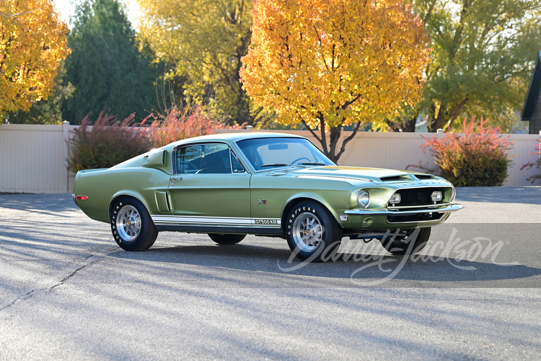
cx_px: 270
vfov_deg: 11.8
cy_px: 180
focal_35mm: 116
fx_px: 1743
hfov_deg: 17.6
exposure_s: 1/200
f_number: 4.5
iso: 250
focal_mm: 116
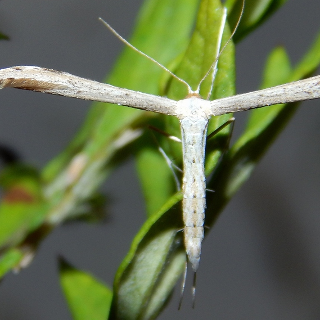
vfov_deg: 12.2
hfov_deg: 12.2
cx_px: 188
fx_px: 1496
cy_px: 152
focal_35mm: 143
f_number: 9.2
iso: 125
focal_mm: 20.5
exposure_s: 1/500
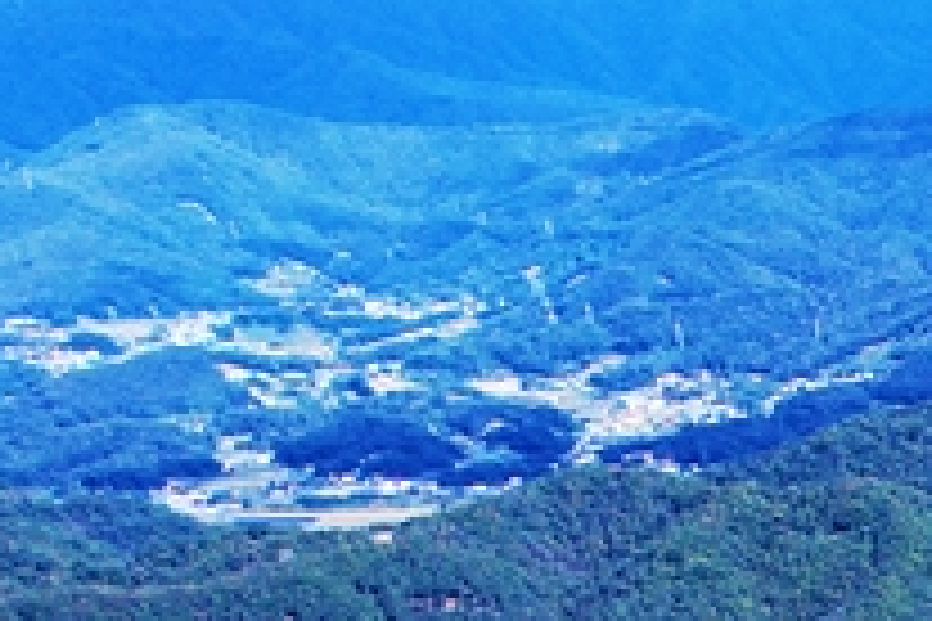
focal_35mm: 122
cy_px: 1622
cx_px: 1954
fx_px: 3158
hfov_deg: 13.8
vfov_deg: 9.6
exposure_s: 1/1000
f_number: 2.8
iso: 100
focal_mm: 8.38
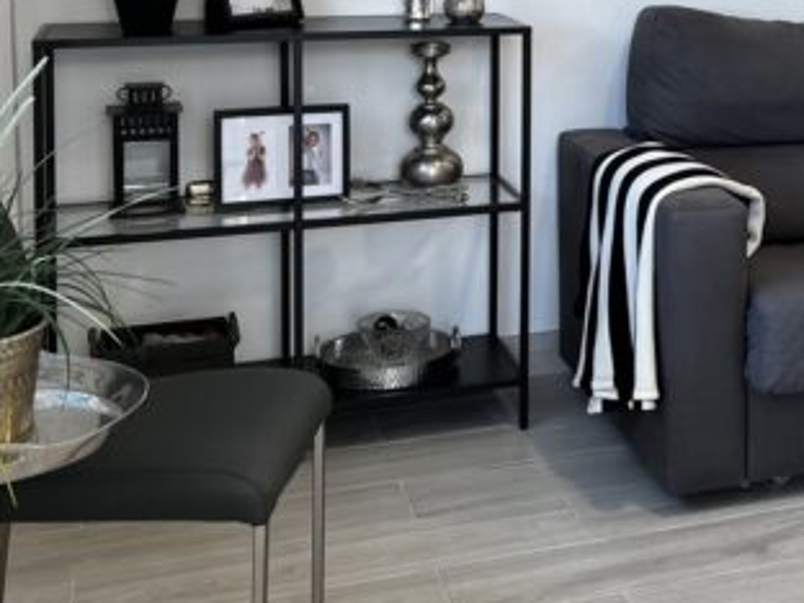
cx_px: 801
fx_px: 1486
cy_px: -18
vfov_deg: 22.0
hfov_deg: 28.4
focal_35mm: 64
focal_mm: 5.7
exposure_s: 1/100
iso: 40
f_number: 1.5
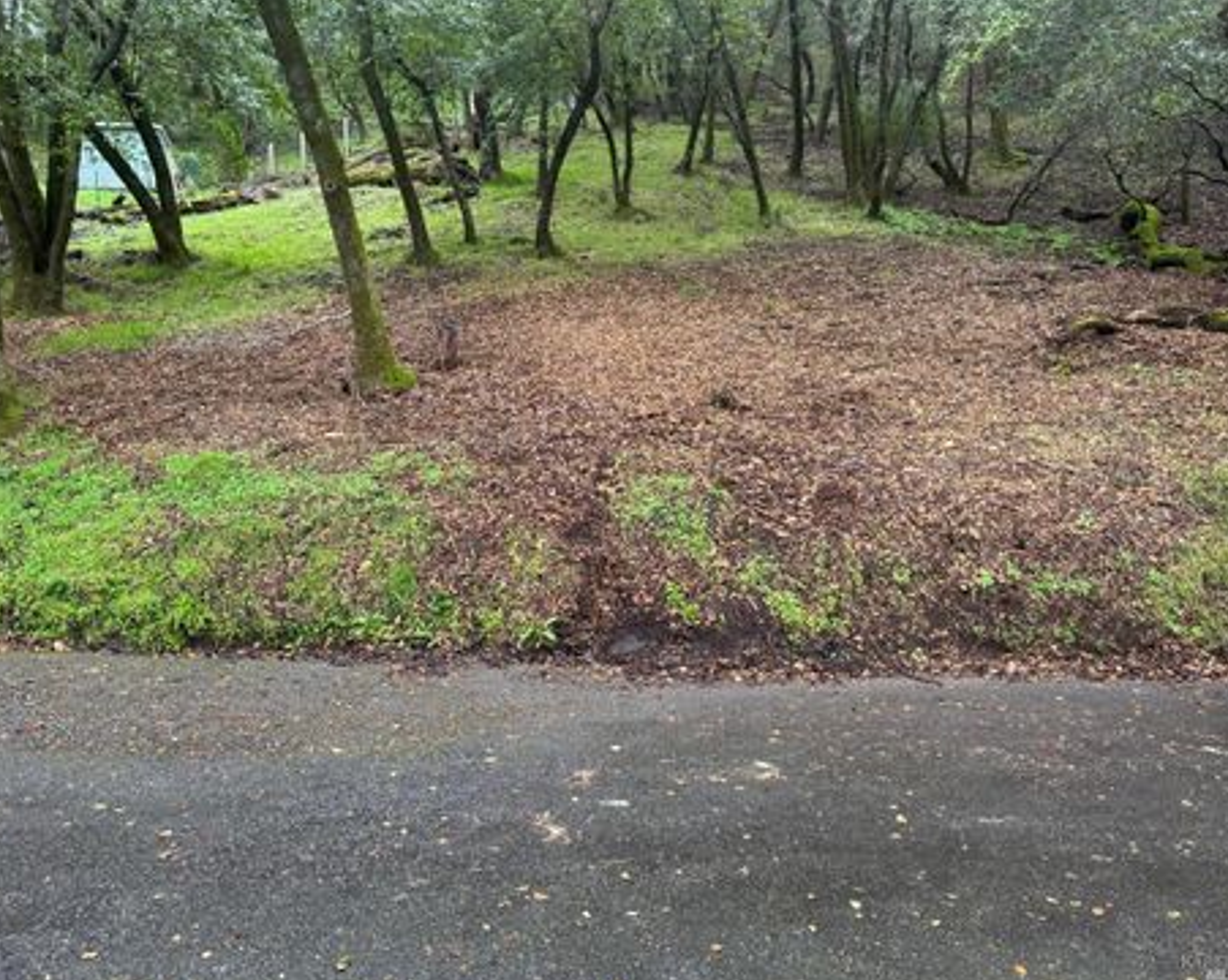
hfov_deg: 66.0
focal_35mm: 26
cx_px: 575
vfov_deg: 54.9
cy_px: 483
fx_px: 944
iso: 125
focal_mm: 6.76
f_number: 1.78
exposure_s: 1/121
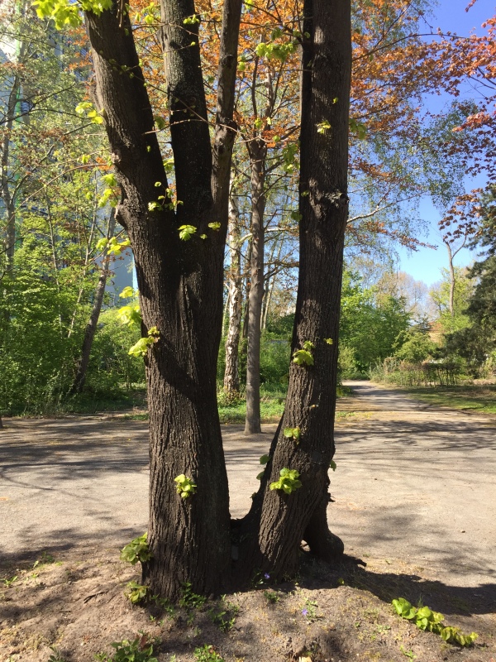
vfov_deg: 61.7
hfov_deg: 48.2
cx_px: 248
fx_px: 554
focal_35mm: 29
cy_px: 331
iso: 32
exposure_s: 1/608
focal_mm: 4.15
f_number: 2.2
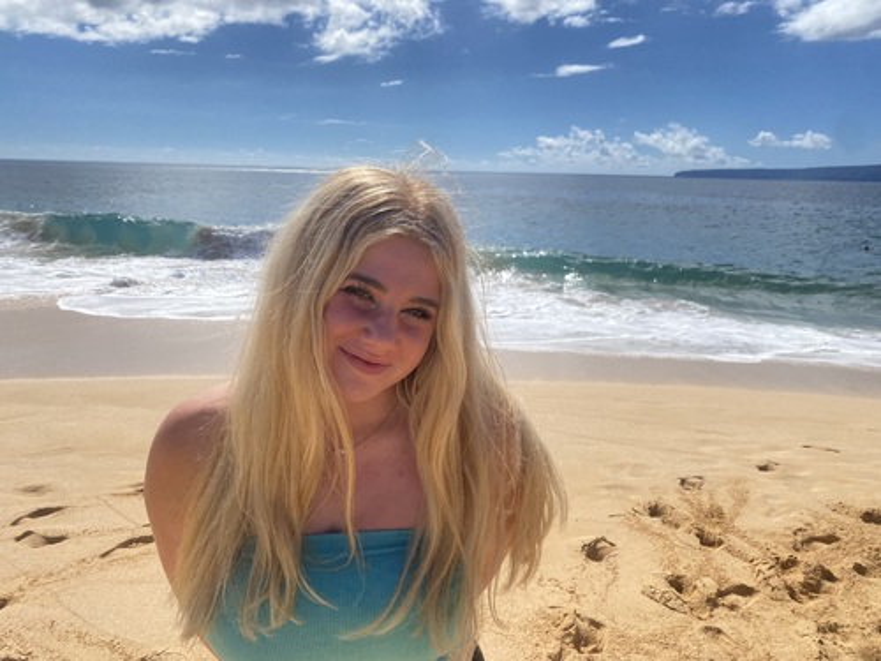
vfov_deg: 53.1
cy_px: 330
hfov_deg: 67.3
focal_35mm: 26
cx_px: 440
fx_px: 662
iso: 32
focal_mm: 4.25
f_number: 1.8
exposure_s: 1/5495
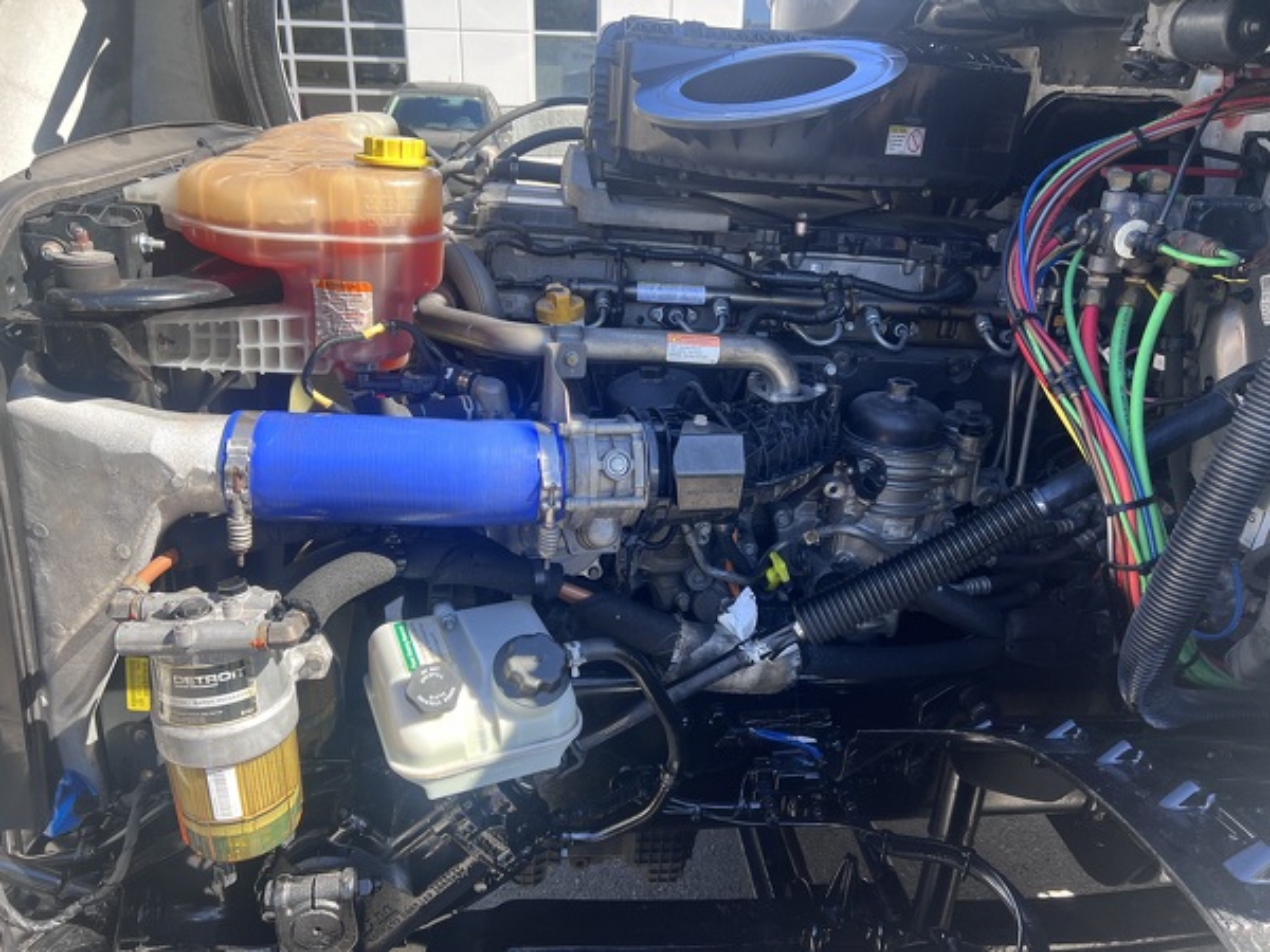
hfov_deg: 67.3
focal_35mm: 26
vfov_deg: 53.1
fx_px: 954
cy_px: 476
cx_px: 635
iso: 50
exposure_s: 1/604
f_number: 1.5
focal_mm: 5.7
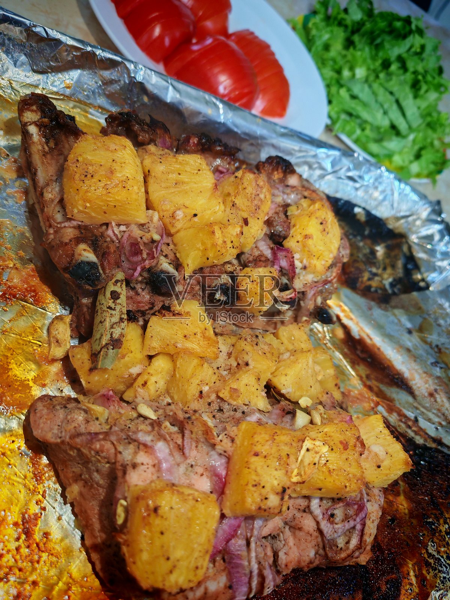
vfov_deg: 65.3
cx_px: 225
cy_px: 300
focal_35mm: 27
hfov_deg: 51.4
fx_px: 468
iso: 400
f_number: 1.9
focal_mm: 6.67
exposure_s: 1/30
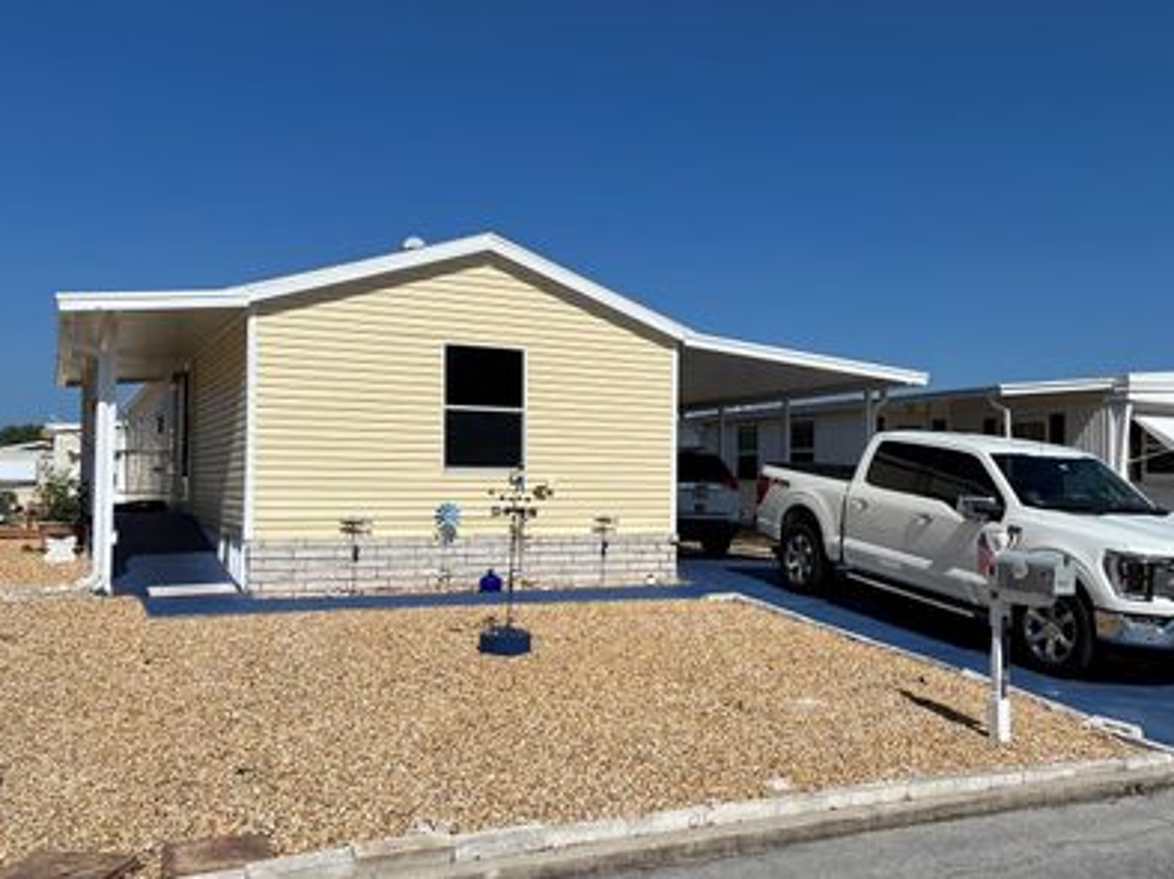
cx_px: 700
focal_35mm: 33
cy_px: 463
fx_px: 1119
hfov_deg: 55.0
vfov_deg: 42.9
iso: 50
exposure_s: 1/11364
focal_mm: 5.7
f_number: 1.5
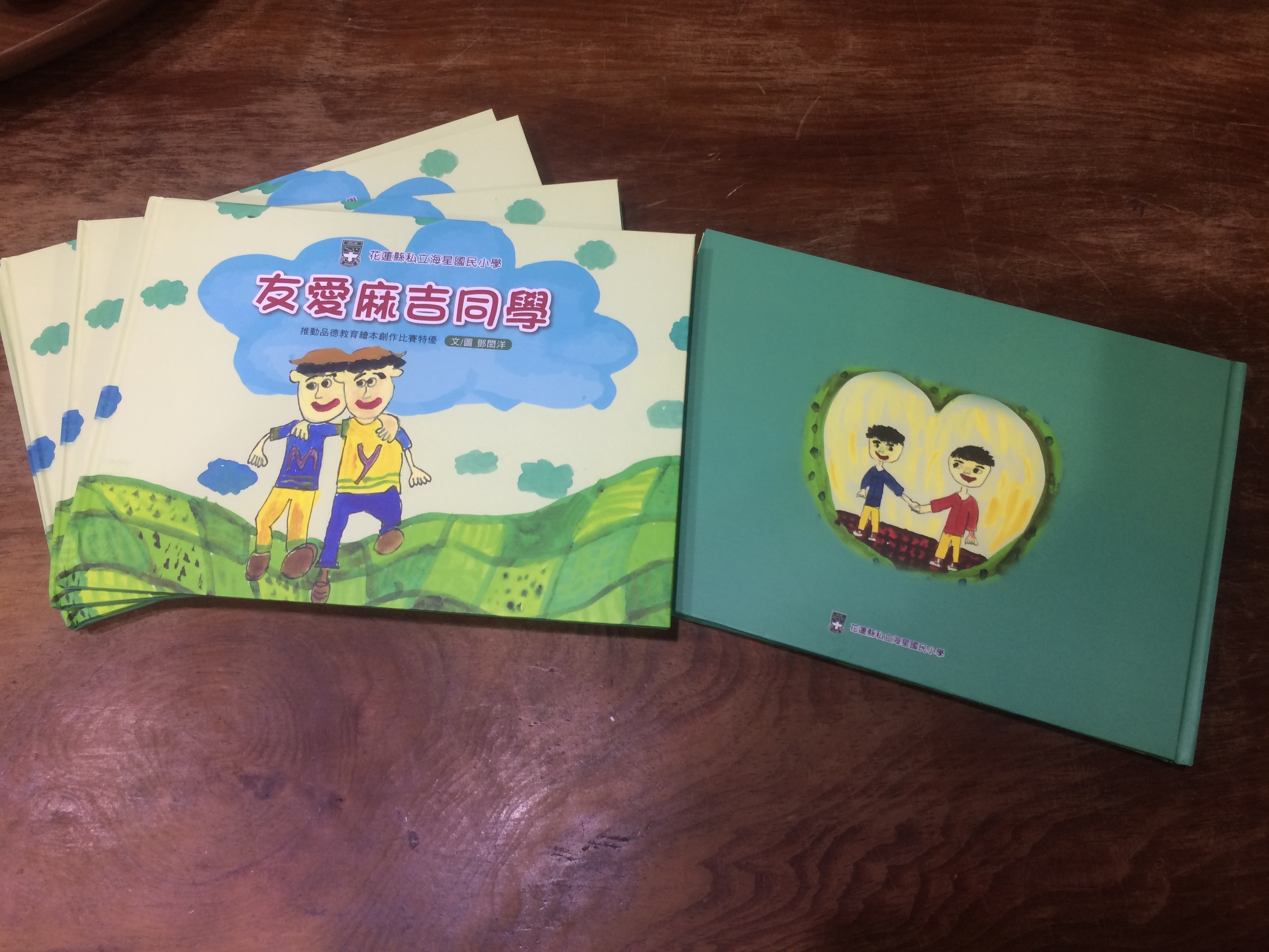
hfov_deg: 61.7
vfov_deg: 48.2
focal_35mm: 29
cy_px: 476
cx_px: 634
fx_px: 1063
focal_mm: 4.15
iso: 40
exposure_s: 1/30
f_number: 2.2
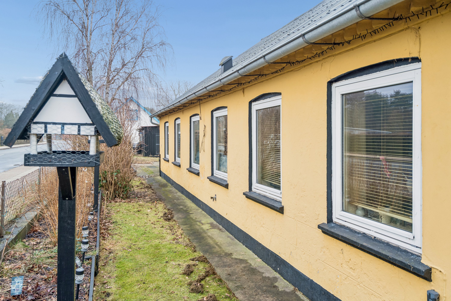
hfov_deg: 65.5
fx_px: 351
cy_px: 150
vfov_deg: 46.4
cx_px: 226
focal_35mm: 28
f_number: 4
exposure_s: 1/160
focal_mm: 28
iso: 250
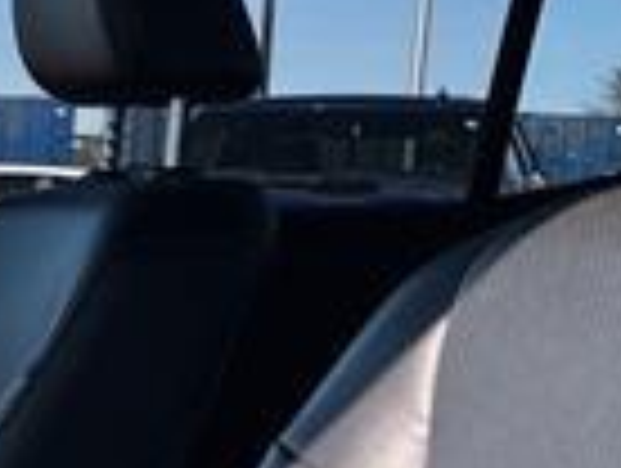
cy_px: 338
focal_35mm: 111
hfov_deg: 14.5
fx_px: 1995
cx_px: -644
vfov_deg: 13.3
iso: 80
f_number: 1.78
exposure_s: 1/1337
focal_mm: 6.76
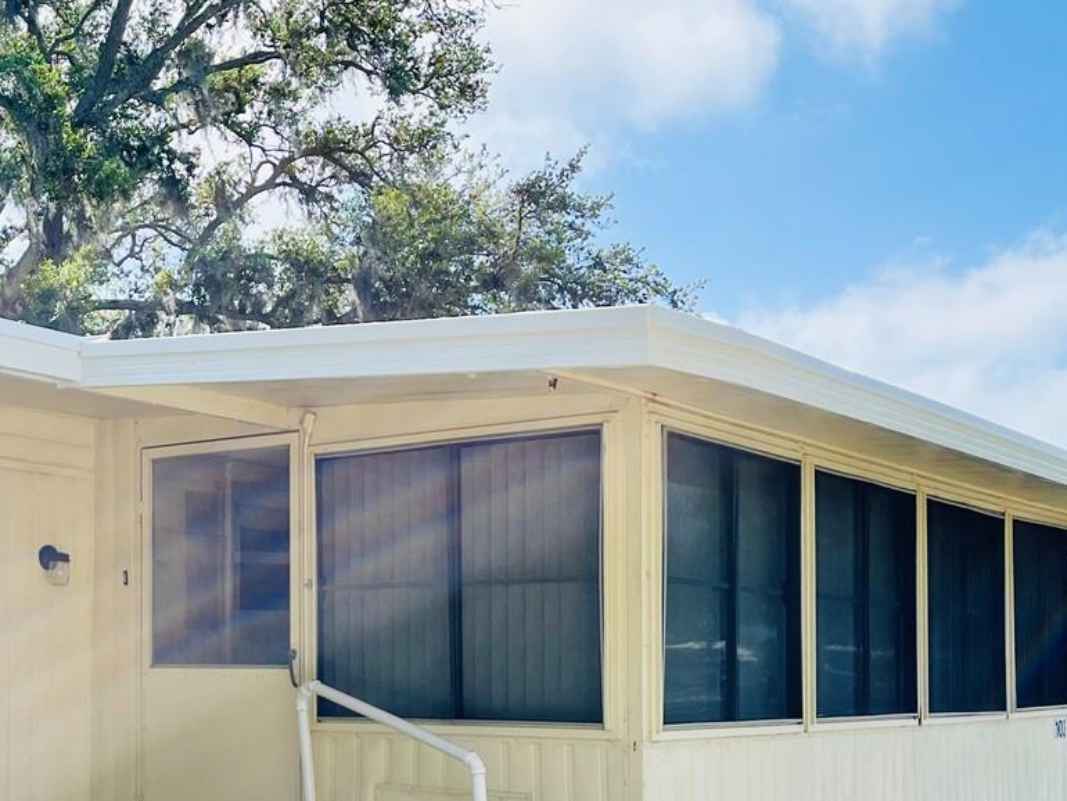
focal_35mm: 54
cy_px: 619
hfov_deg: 34.2
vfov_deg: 26.6
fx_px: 1665
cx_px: 177
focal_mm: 5.1
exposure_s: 1/2825
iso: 50
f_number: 1.6
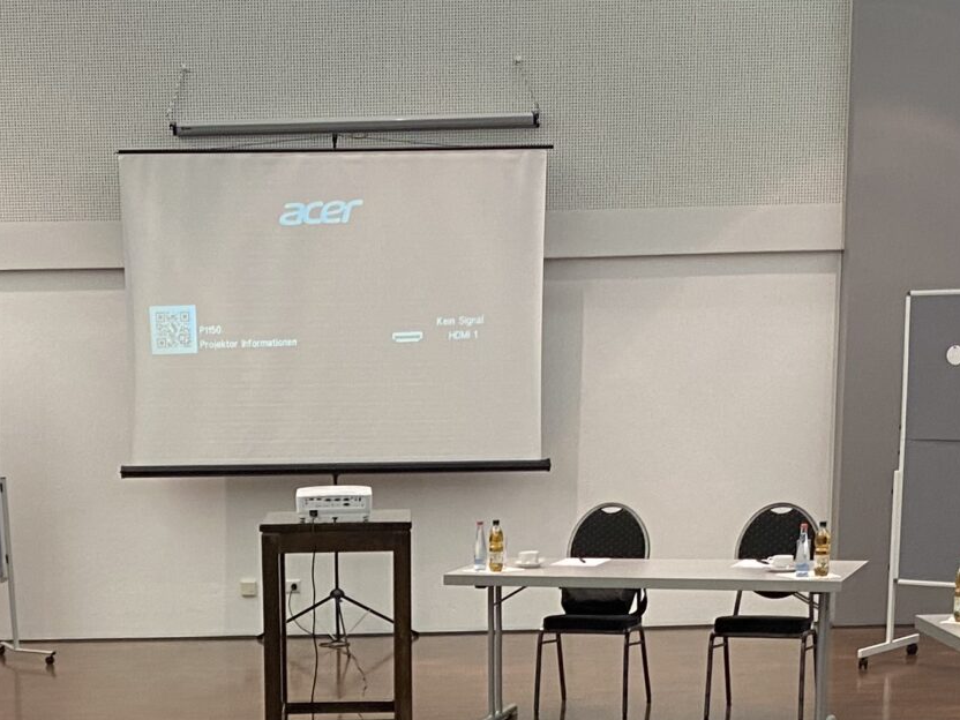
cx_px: 309
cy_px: 858
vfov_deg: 17.6
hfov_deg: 24.3
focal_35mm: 80
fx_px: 2219
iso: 125
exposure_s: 1/50
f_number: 1.8
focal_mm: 4.25
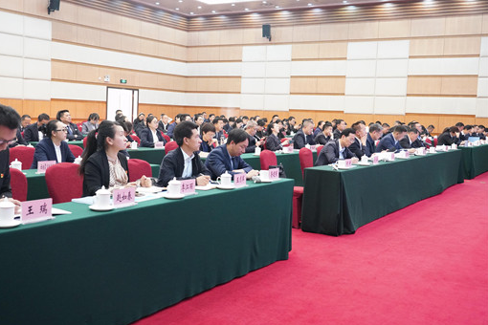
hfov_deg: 48.3
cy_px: 153
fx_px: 542
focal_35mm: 40
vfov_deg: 33.4
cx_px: 204
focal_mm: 34
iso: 8000
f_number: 4.5
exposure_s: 1/80
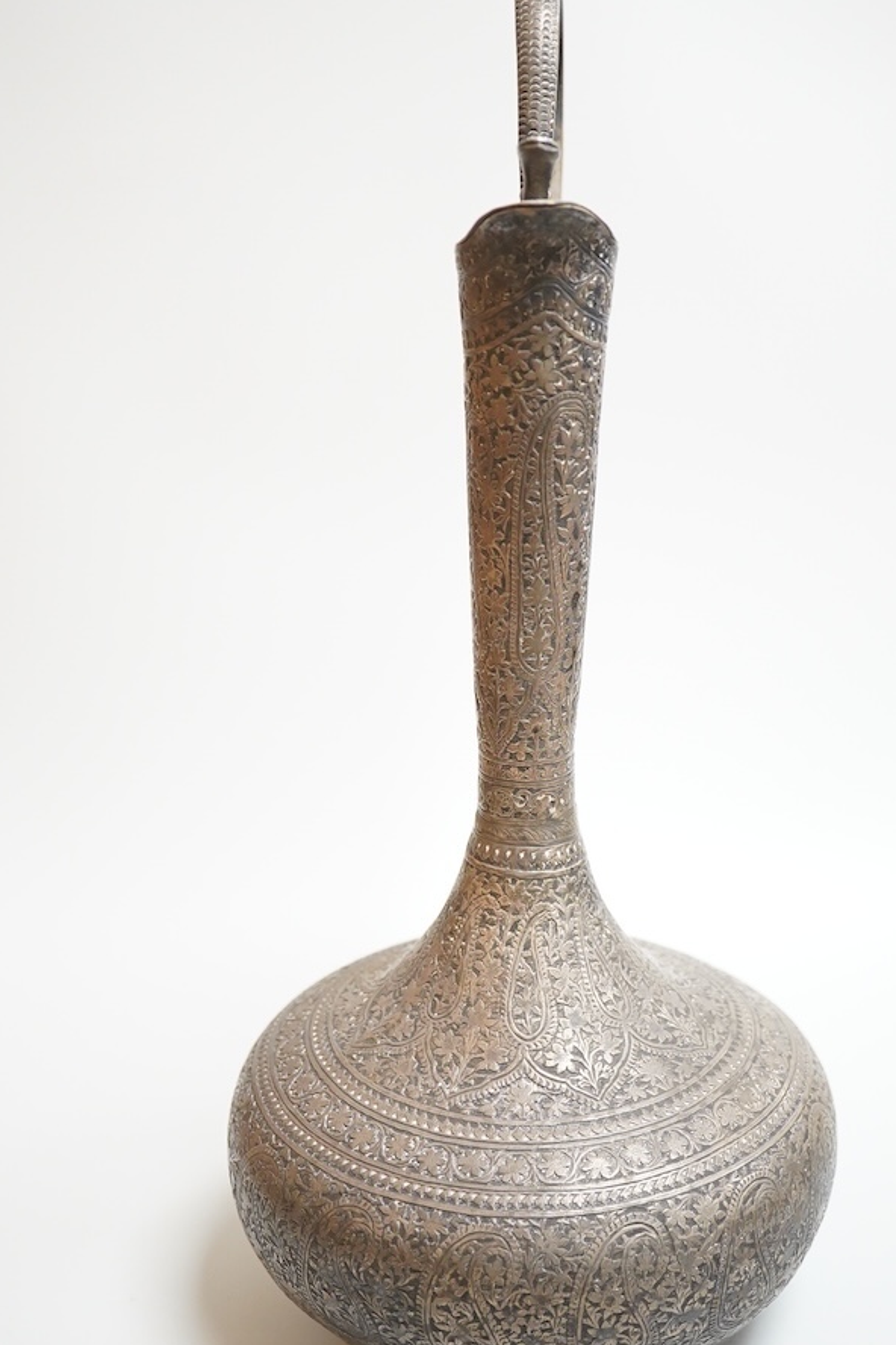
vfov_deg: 35.1
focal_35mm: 57
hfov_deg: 23.7
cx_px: 528
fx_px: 2128
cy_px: 655
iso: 2500
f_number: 5
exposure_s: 1/125
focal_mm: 30
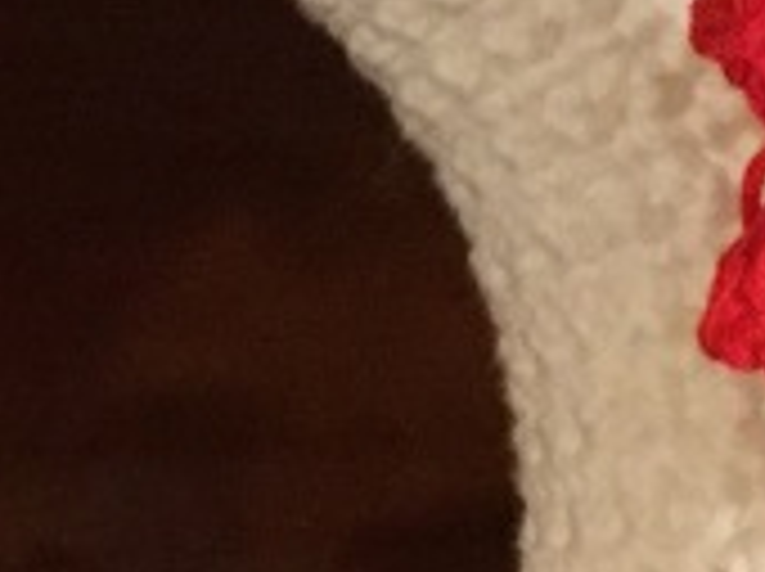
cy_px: 383
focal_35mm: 195
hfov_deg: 10.1
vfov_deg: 7.6
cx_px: -52
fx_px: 4303
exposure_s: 1/17
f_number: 2.4
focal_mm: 3.3
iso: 250
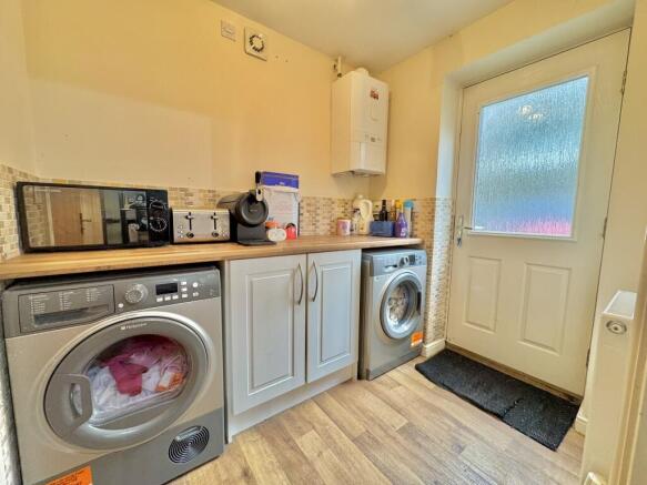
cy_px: 242
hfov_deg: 102.1
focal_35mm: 14
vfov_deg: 85.7
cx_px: 324
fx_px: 262
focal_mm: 2.22
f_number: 2.2
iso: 160
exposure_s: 1/50
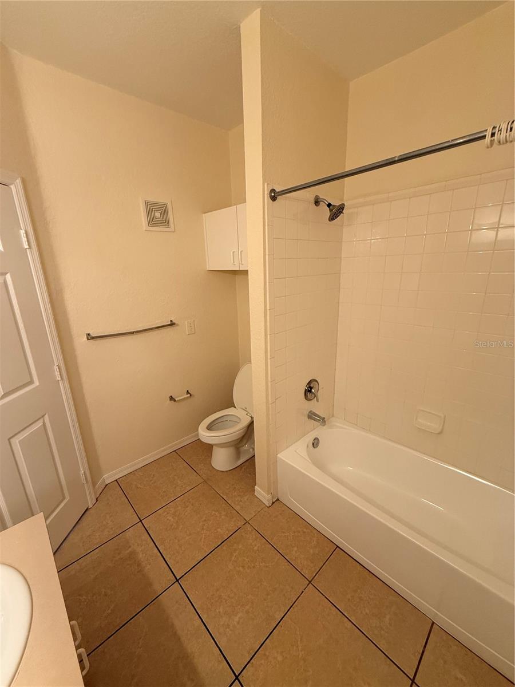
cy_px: 344
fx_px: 278
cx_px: 258
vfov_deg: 102.1
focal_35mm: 14
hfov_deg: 85.7
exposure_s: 1/120
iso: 320
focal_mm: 2.22
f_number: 2.2
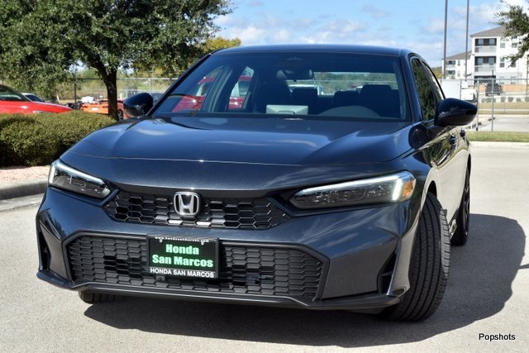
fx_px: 1014
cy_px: 176
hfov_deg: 29.2
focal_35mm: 69
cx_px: 264
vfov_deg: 19.7
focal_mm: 46
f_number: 9
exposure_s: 1/320
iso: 200
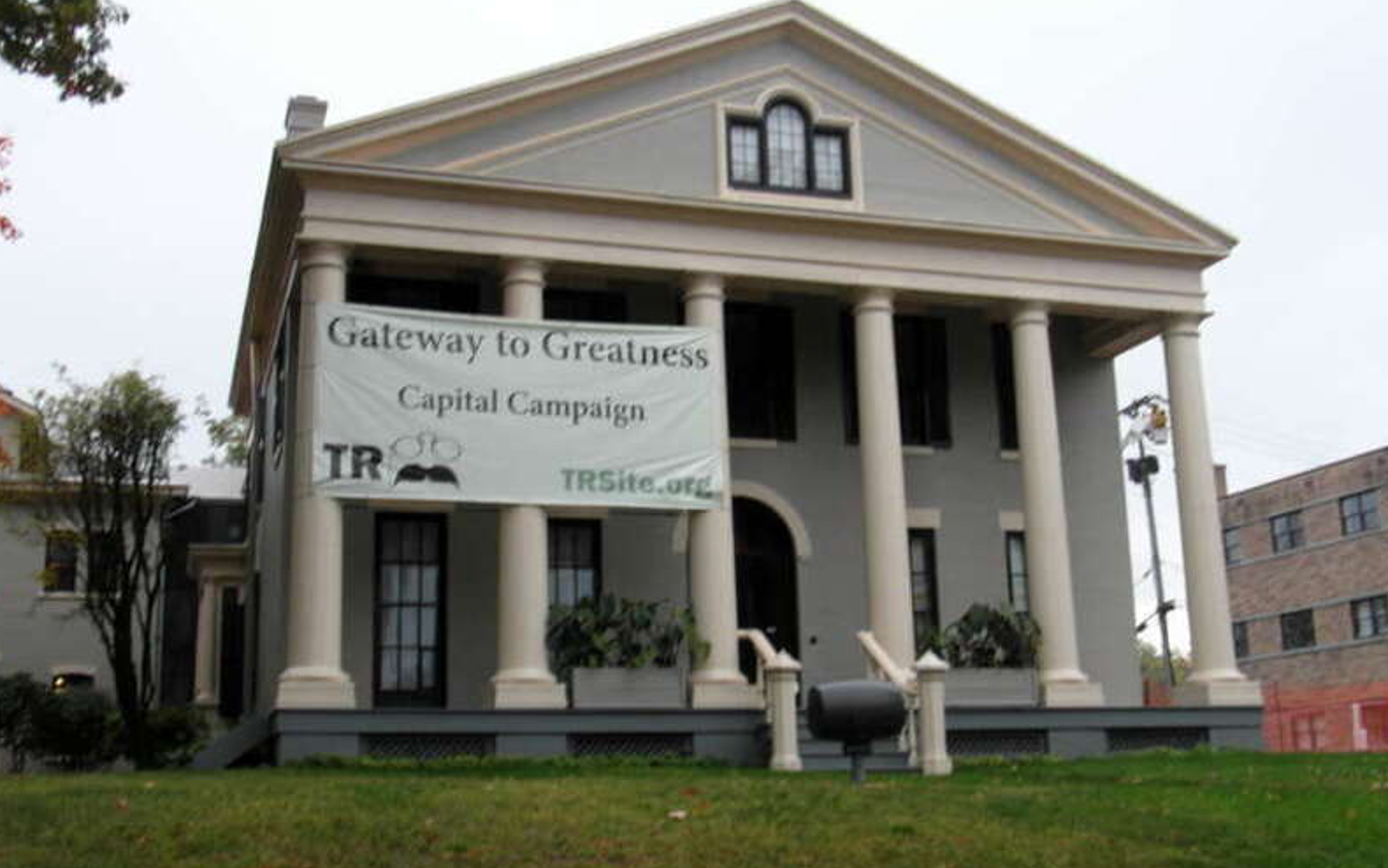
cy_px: 436
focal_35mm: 44
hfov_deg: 45.3
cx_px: 692
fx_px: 1665
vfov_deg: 29.2
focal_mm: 6.8
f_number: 4
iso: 80
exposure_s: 1/30
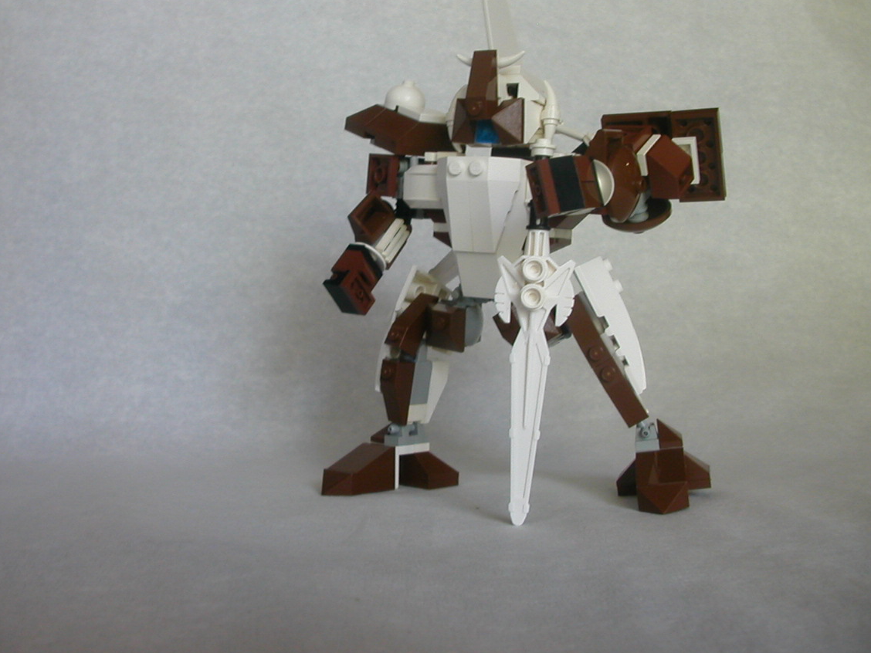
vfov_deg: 34.3
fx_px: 1057
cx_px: 388
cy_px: 312
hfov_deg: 44.7
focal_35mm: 42
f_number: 2.7
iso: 100
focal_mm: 5.6
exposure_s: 1/12.8
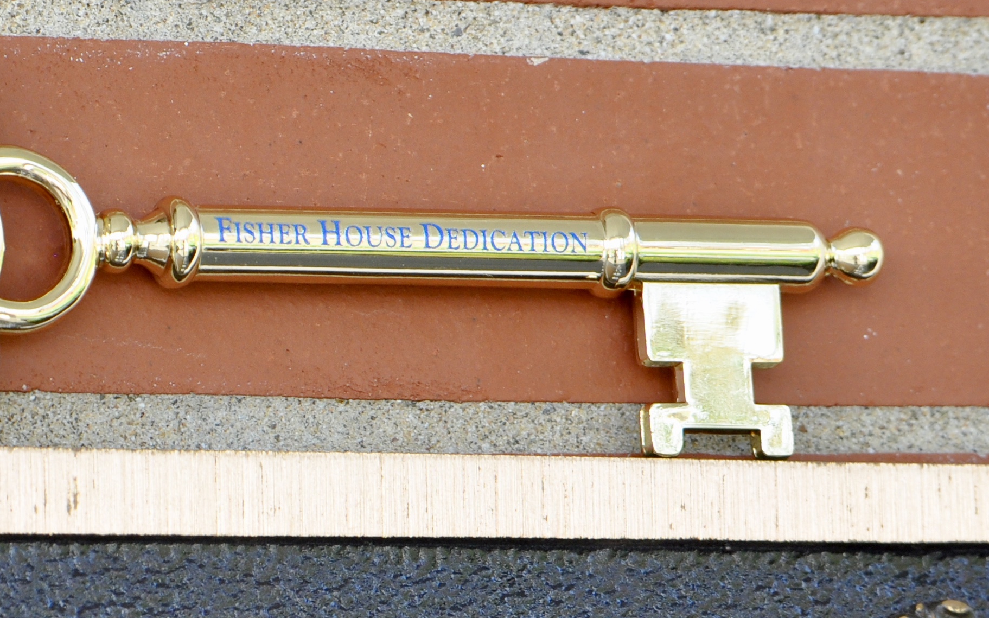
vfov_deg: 3.7
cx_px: 182
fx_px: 9487
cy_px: 591
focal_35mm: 352
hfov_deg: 6.0
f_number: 5.6
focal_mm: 98
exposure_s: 1/125
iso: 320
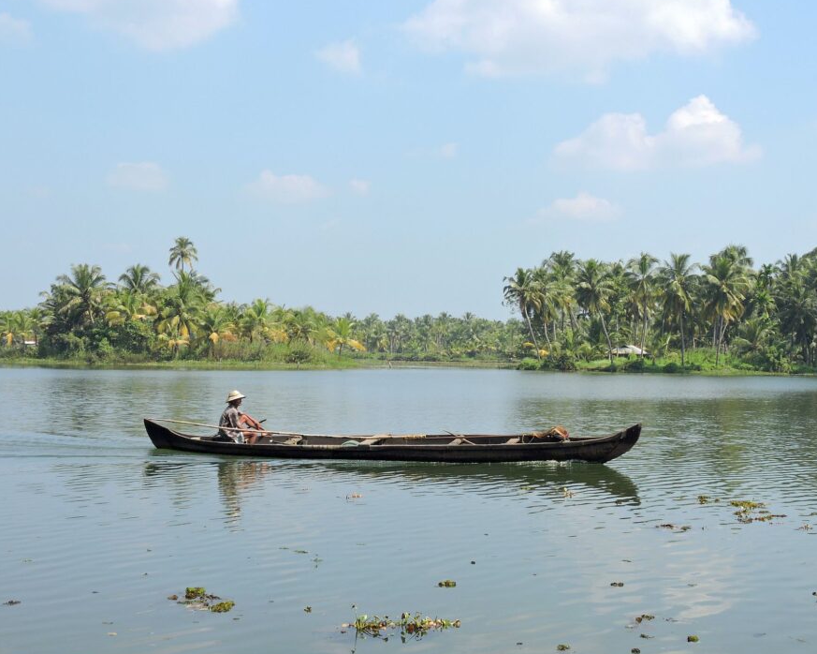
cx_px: 476
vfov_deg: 24.2
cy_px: 348
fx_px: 1523
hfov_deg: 30.0
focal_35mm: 63
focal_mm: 9.9
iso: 100
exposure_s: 1/800
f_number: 4
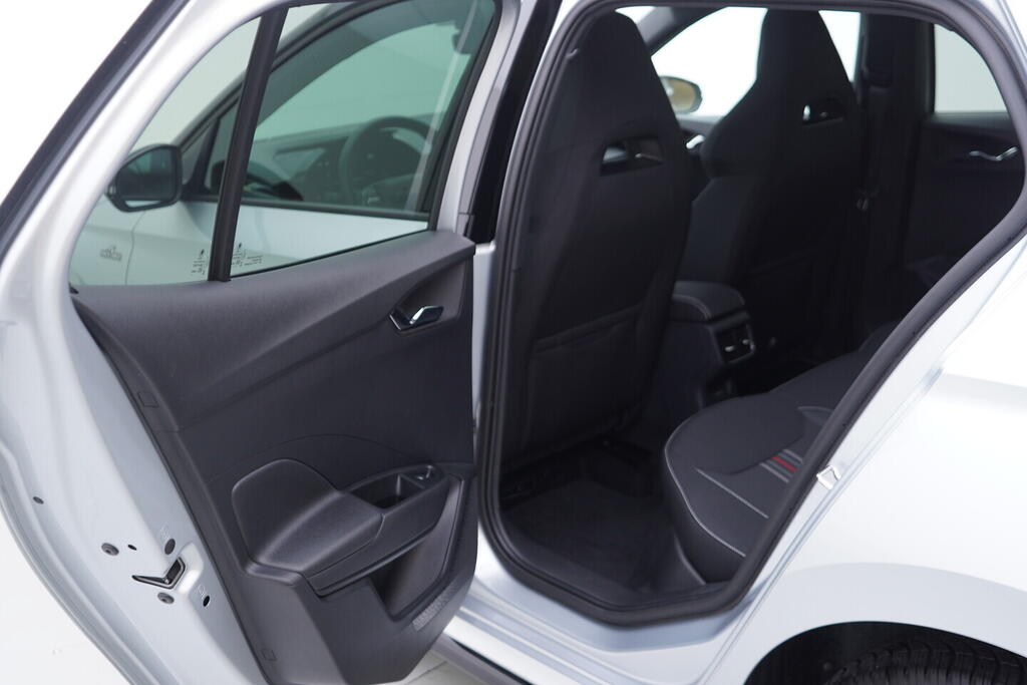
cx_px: 514
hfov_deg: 53.1
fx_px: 1027
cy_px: 342
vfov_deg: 36.9
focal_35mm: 36
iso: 160
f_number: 2.8
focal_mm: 24
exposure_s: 1/40
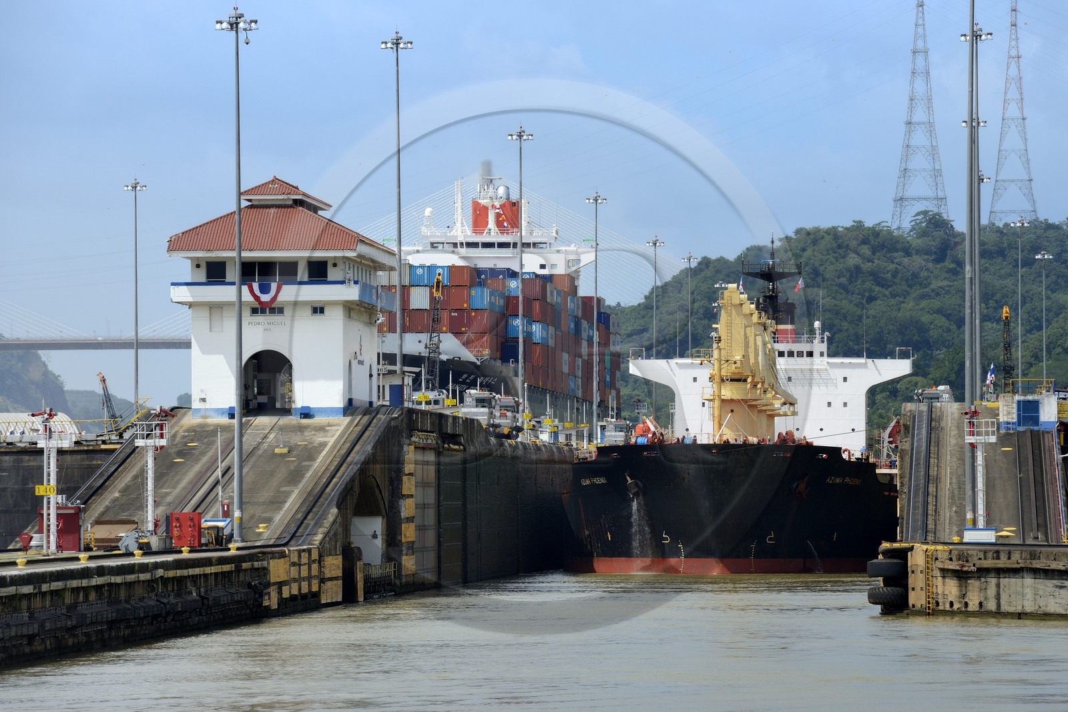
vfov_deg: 6.9
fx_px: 5932
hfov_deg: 10.3
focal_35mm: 200
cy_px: 356
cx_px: 534
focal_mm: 200
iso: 200
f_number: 10
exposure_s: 1/400
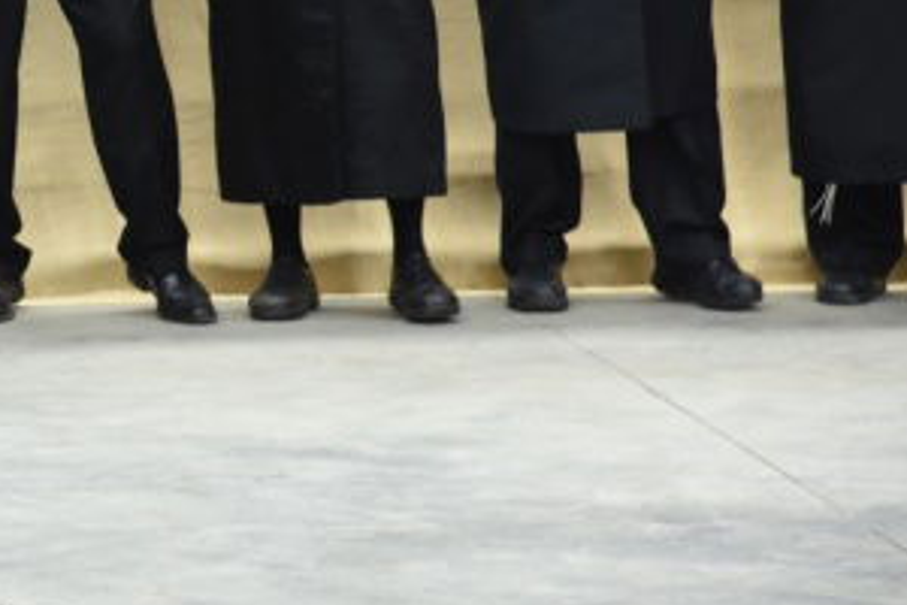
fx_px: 8414
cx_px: -593
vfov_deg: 4.1
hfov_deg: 6.1
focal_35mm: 334
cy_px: -138
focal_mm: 98
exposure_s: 1/100
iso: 2500
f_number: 5
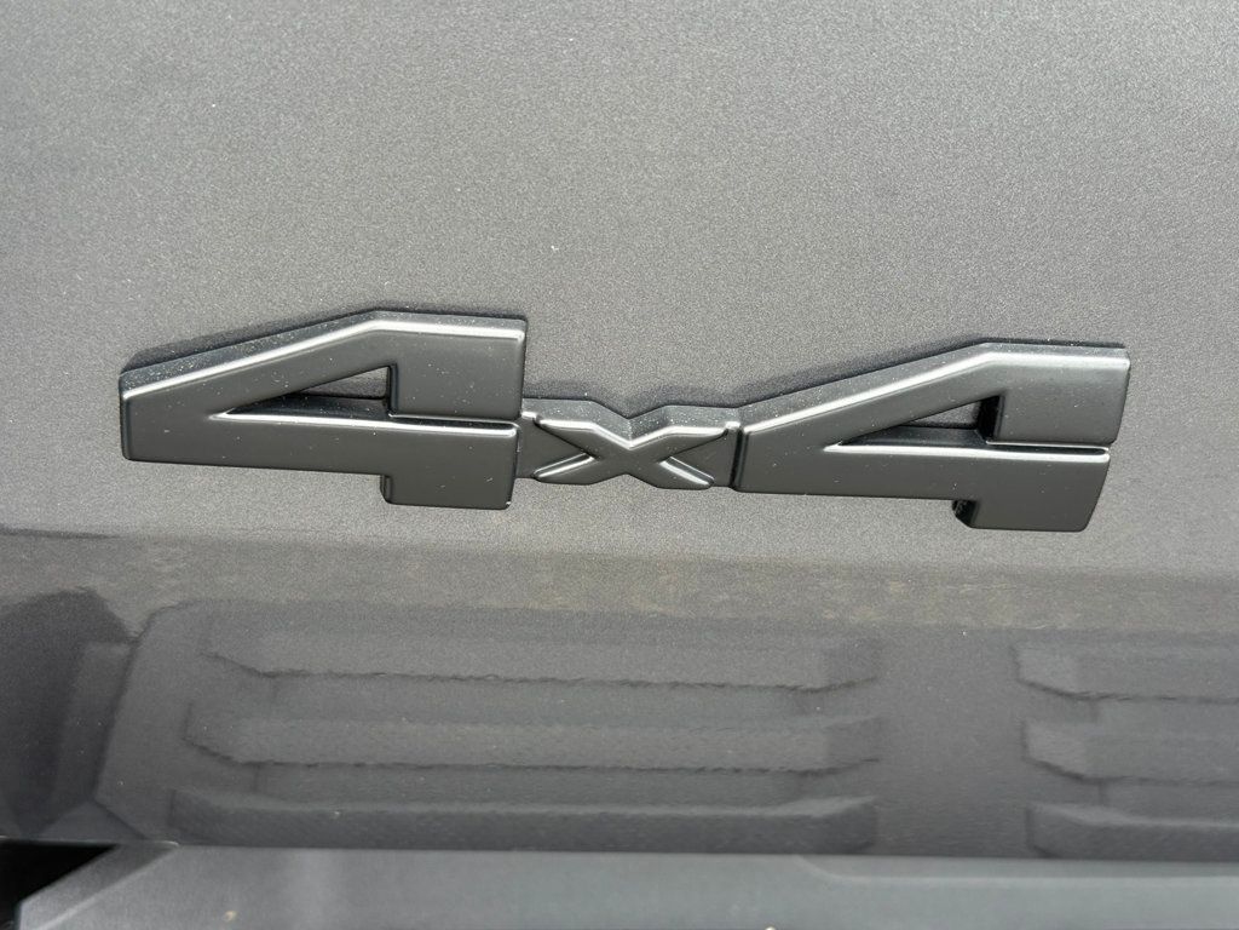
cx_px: 620
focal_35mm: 48
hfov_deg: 39.7
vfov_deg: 30.3
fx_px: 1718
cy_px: 465
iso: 100
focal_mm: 6.76
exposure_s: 1/345
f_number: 1.78
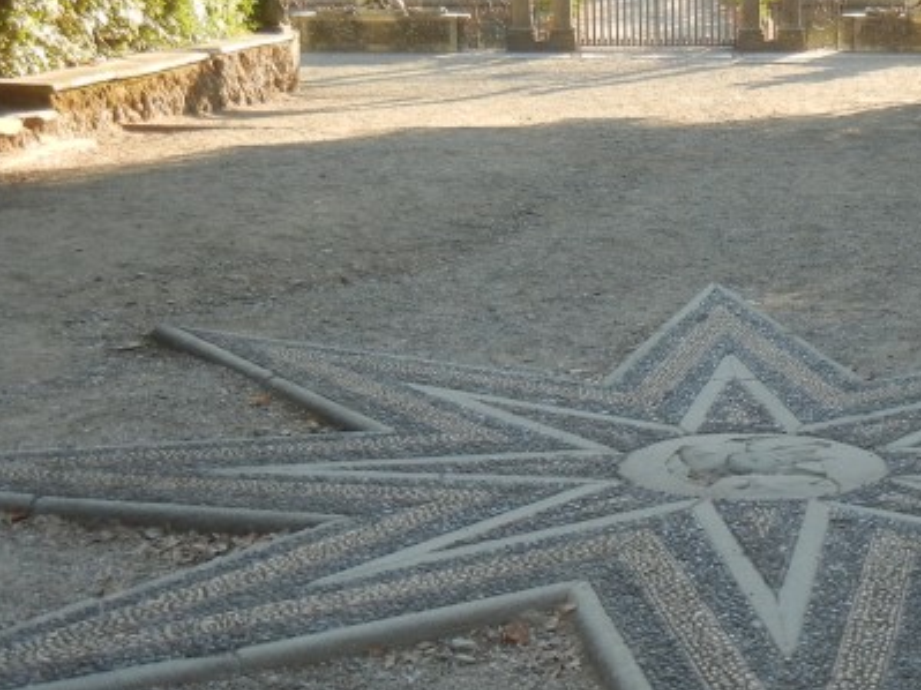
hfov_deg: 24.8
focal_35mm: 77
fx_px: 2048
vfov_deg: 19.1
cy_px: 348
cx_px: 787
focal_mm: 5.4
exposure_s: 1/183
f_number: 3.5
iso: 160
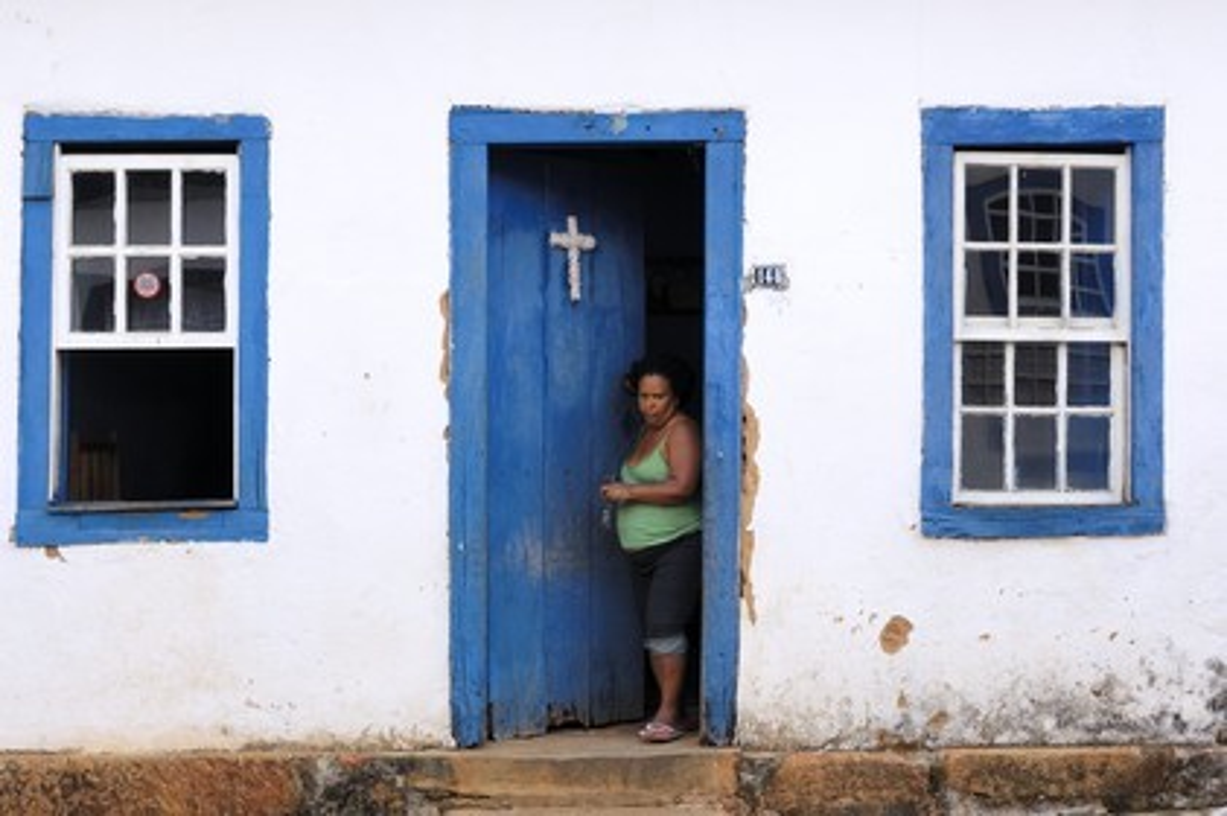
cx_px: 614
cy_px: 408
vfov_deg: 25.7
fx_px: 1788
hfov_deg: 37.9
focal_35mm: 52
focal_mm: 35
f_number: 5.6
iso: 100
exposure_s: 1/125
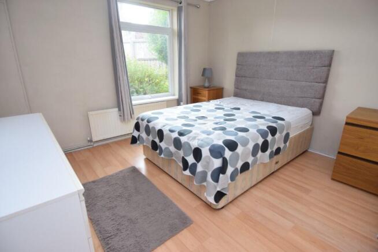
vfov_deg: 67.5
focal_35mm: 18
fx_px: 189
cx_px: 189
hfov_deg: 90.0
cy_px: 126
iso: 900
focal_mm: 12
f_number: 4
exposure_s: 1/60
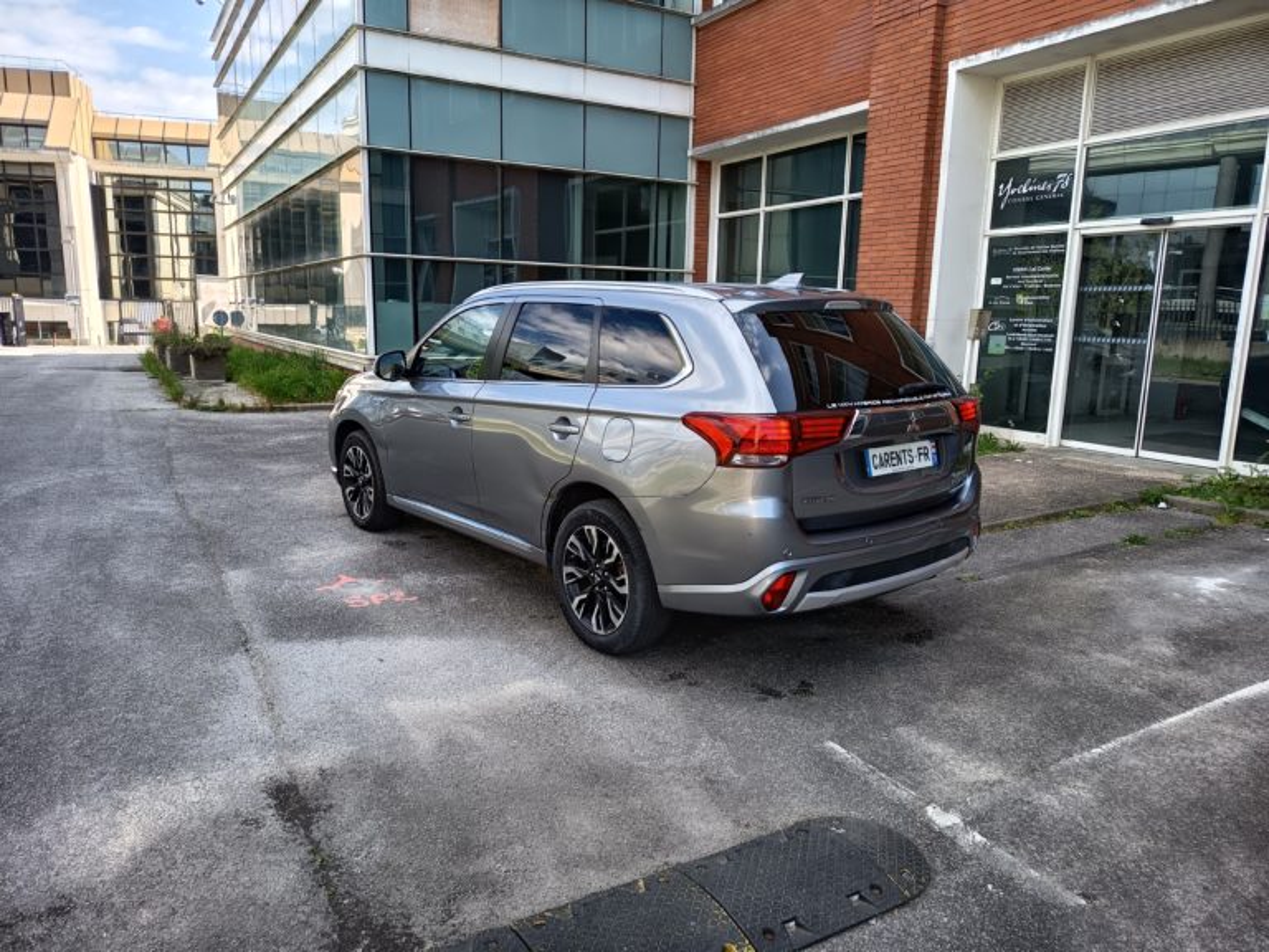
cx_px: 634
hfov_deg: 71.6
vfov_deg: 56.8
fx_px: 880
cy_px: 476
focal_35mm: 24
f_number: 1.7
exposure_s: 1/105
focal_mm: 5.24
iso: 50
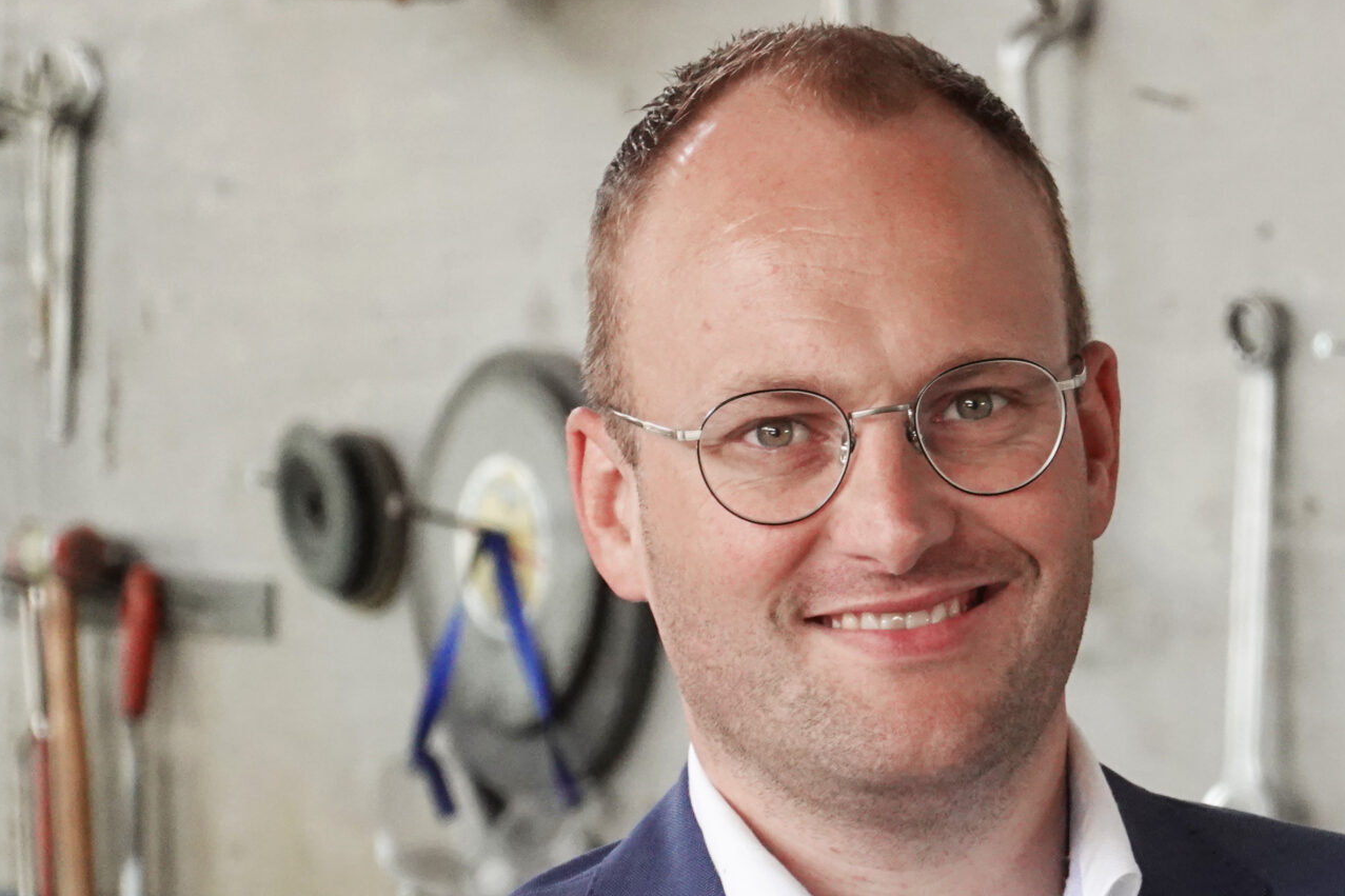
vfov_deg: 3.4
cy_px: 540
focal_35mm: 401
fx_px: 14979
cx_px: 942
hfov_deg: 5.1
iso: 800
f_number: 4.5
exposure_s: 1/125
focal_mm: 72
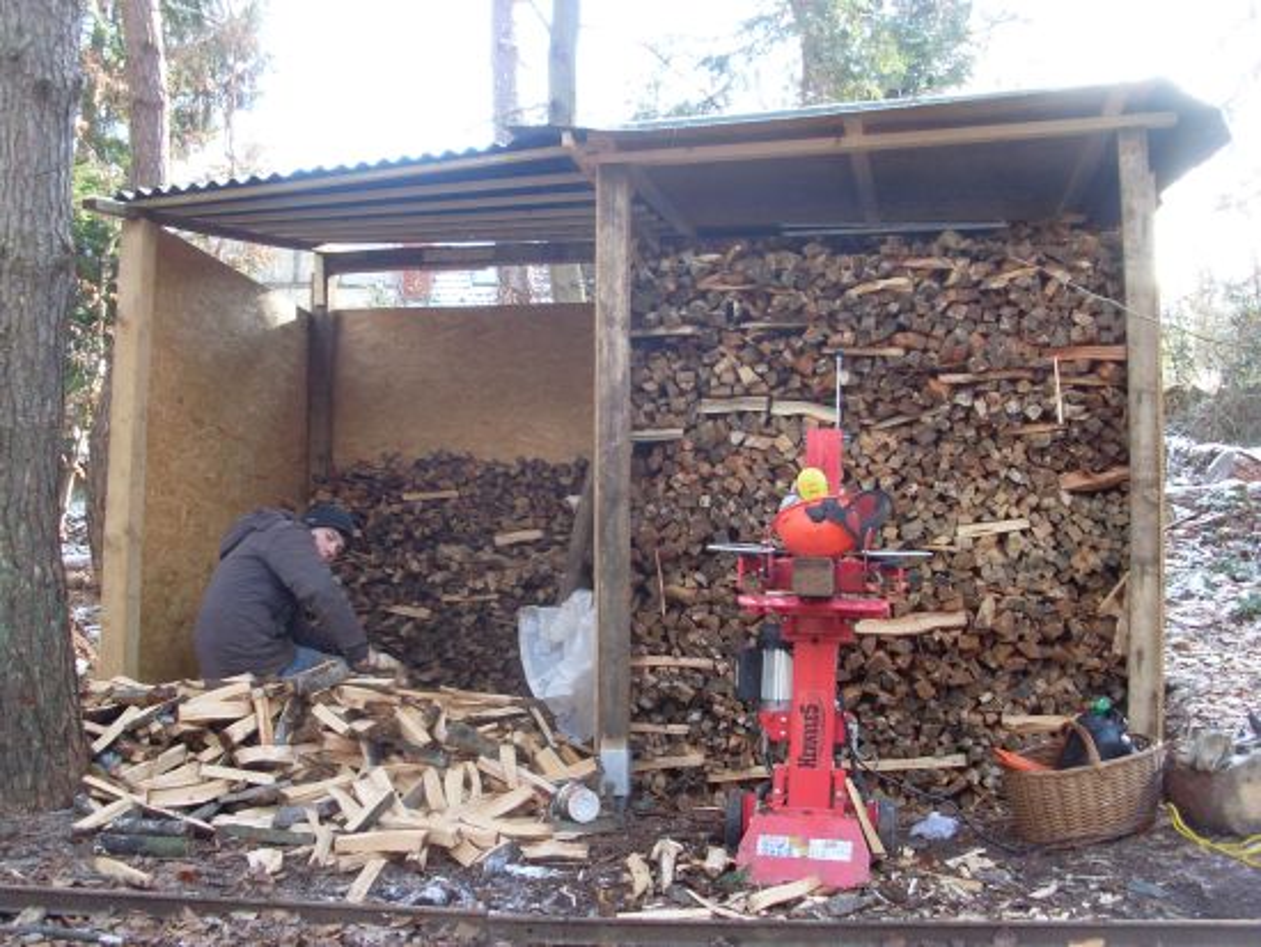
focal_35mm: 38
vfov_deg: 37.7
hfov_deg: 49.0
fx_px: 1385
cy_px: 474
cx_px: 630
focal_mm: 6.3
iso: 100
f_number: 3
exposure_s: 1/45
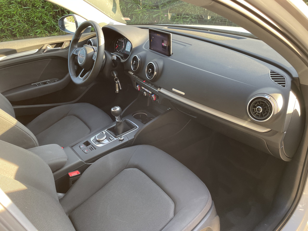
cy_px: 116
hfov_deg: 67.3
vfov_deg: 53.1
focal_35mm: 26
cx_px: 154
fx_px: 231
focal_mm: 4.2
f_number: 1.6
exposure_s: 1/121
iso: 125
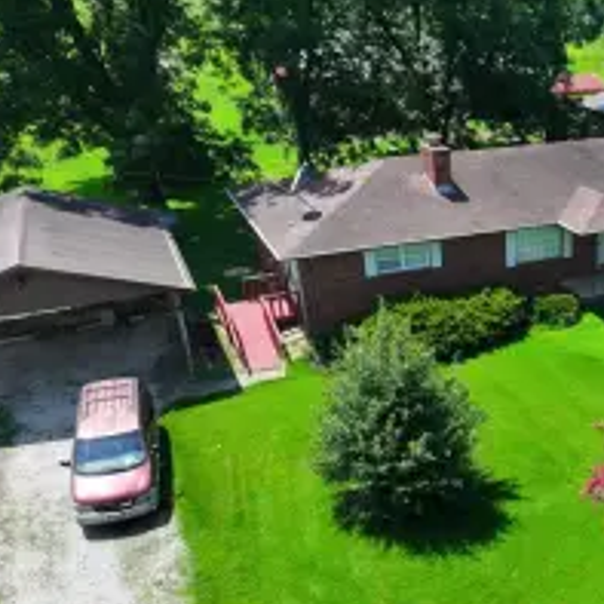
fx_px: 849
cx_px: 567
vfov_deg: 38.8
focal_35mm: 43
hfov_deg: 36.2
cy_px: 397
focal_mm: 12.29
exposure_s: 1/1000
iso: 110
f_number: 2.8
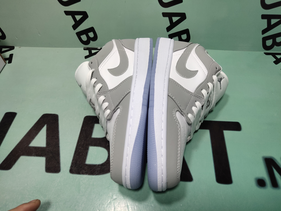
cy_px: 106
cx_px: 140
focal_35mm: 30
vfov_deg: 46.8
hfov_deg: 60.0
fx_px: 244
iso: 62
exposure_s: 1/100
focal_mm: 4.35
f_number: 1.79
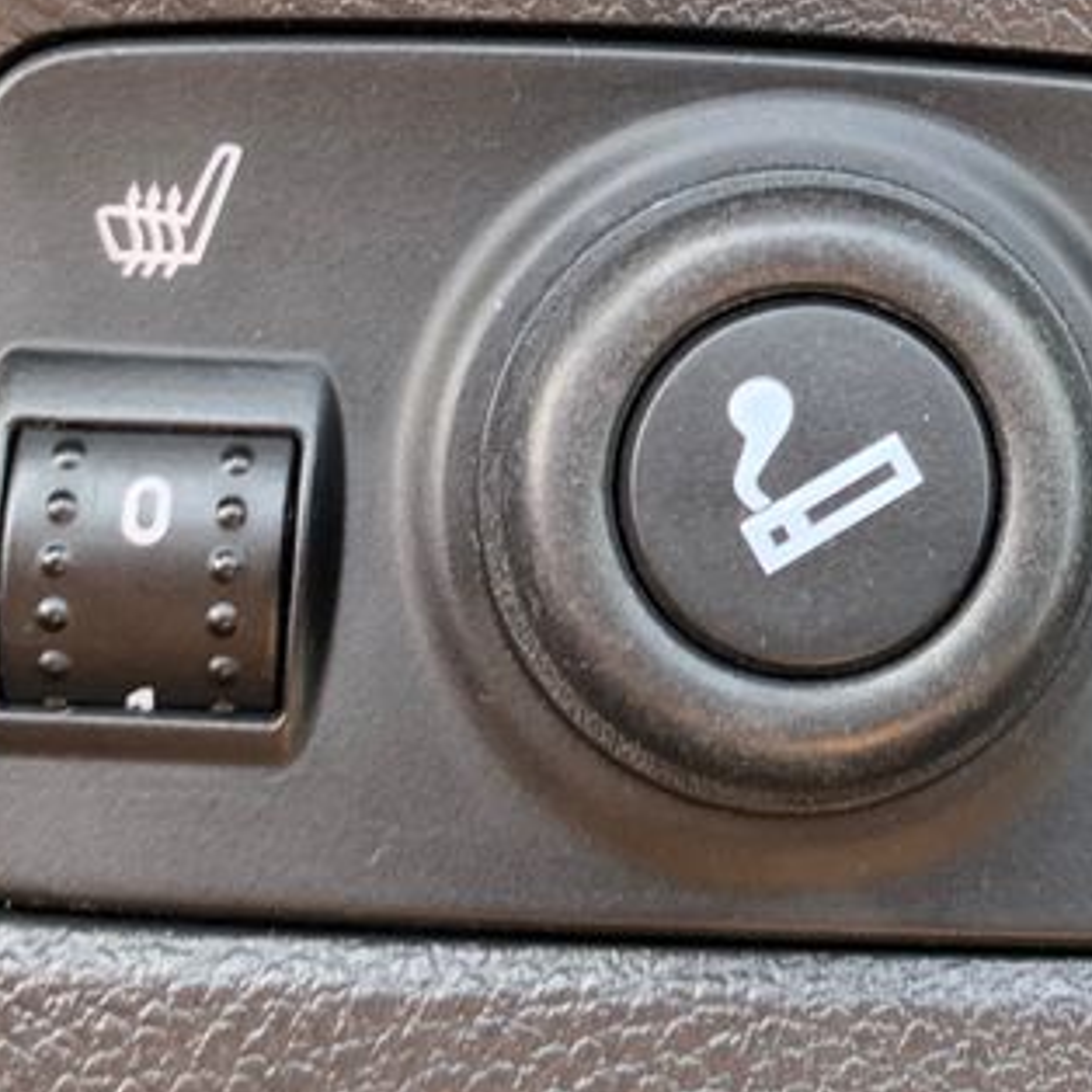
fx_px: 2677
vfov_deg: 22.6
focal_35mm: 75
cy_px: 153
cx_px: 956
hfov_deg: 22.6
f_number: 1.8
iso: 125
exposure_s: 1/60
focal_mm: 4.25
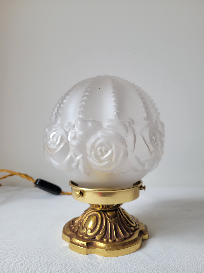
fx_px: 204
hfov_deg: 53.1
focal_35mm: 26
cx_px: 102
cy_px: 136
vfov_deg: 67.3
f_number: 1.8
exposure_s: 1/154
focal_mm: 5.4
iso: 40
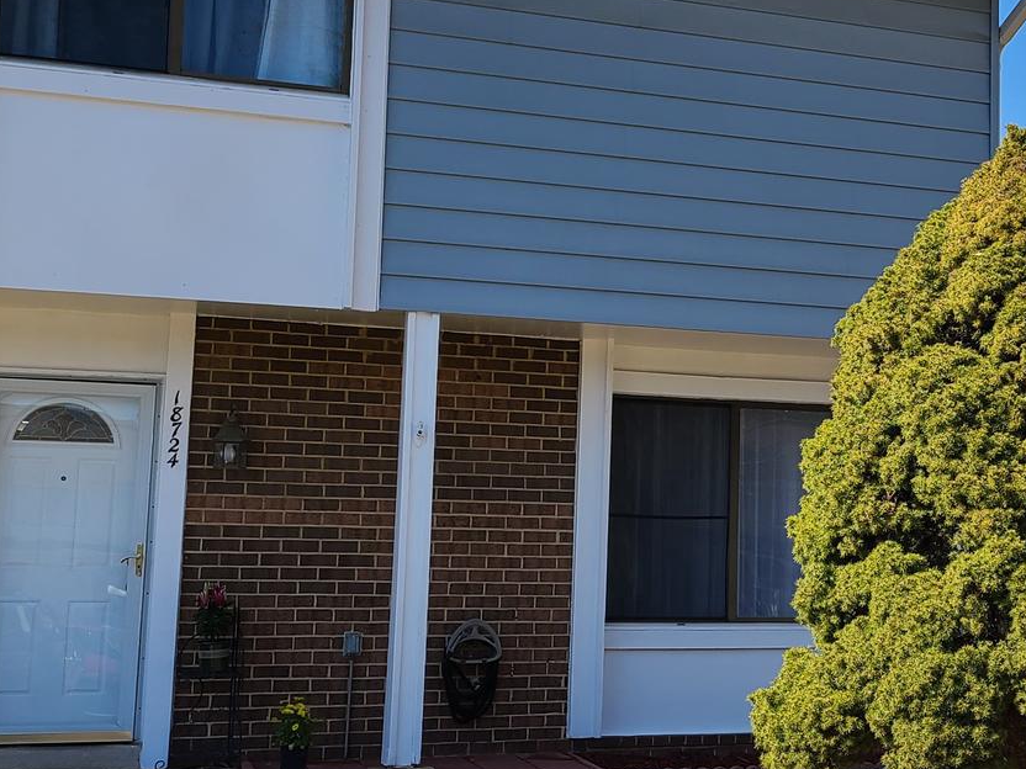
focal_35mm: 64
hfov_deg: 28.8
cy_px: 401
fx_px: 1897
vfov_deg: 22.9
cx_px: 959
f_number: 1.8
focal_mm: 5.4
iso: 40
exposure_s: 1/1909
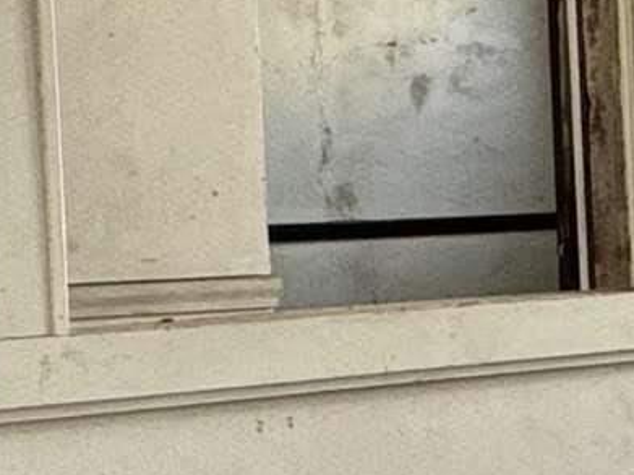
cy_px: 222
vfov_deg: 13.5
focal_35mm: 110
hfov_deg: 13.9
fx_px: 2014
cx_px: 1412
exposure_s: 1/99
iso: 200
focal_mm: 2.22
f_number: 2.2
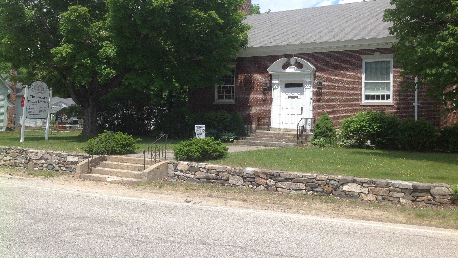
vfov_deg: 30.2
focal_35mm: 39
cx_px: 234
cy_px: 87
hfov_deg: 51.6
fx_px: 474
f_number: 2.4
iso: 50
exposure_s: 1/1779
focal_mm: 4.28
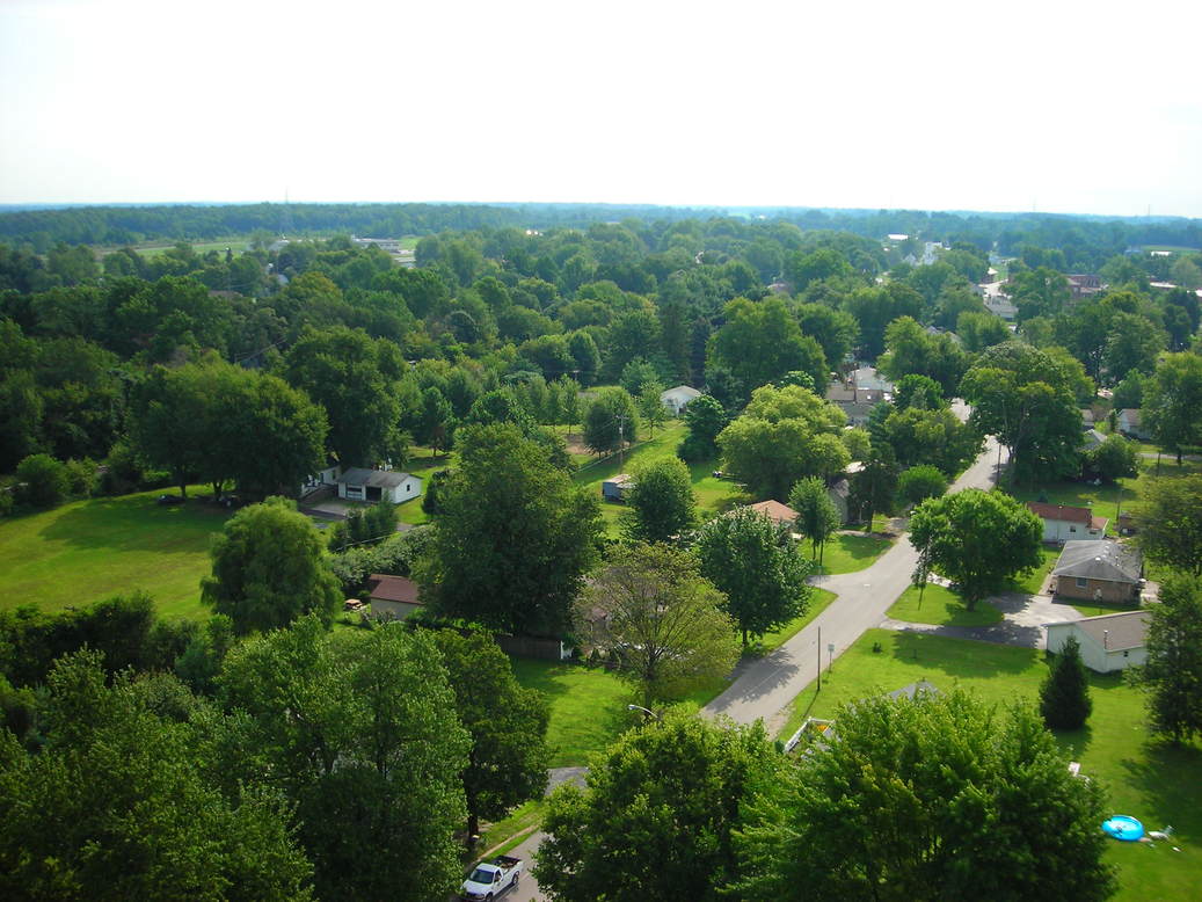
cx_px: 601
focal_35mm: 41
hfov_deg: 45.8
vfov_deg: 35.1
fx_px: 1424
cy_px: 451
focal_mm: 6.8
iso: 50
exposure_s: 1/454
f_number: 3.3
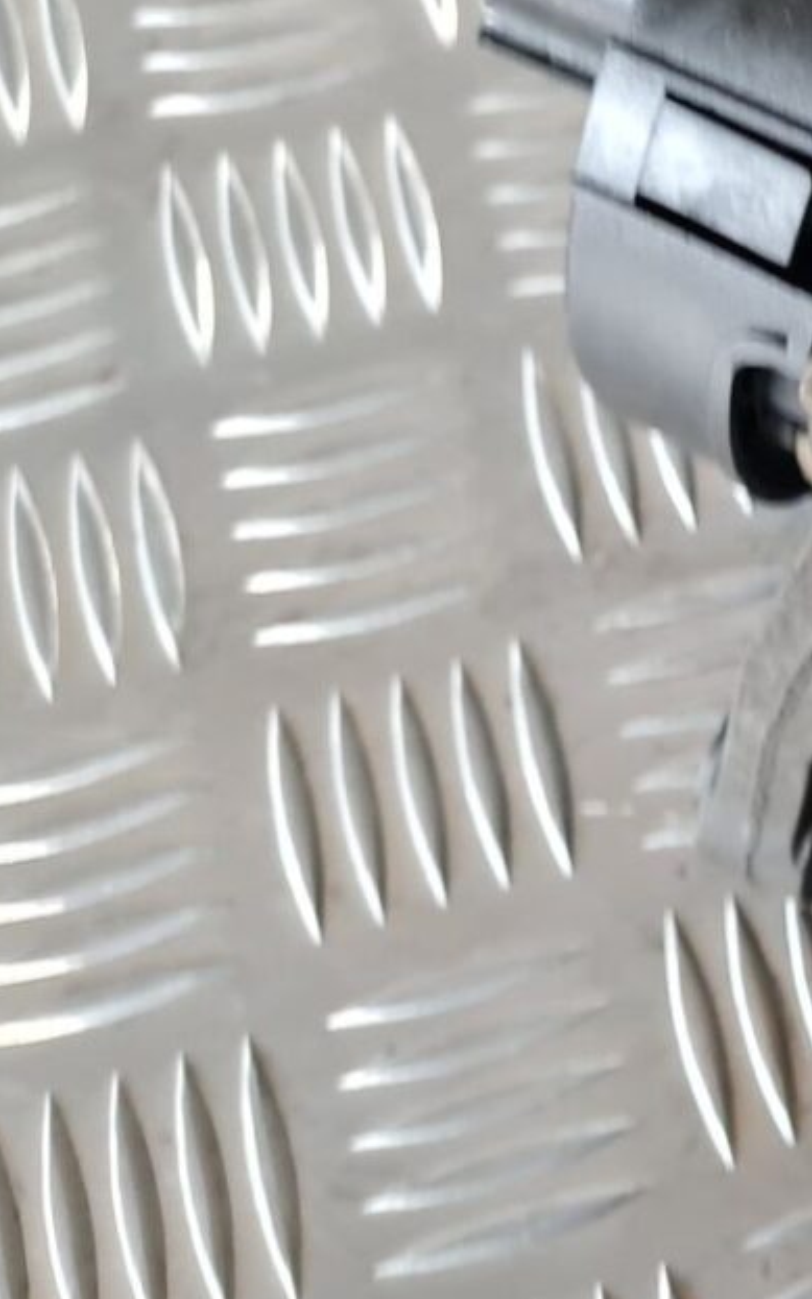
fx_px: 2194
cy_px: 407
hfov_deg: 17.9
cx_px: 1340
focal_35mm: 62
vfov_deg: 32.6
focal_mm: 5.4
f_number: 1.8
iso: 250
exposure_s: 1/50
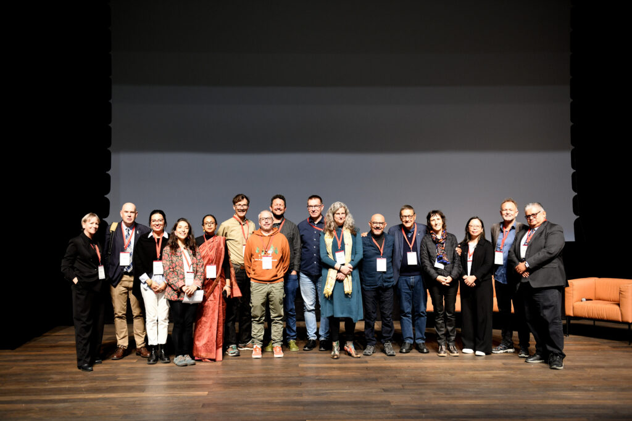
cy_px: 210
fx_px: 773
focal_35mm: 44
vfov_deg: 30.5
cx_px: 316
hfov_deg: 44.5
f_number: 2.8
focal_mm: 44
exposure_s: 1/50
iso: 900
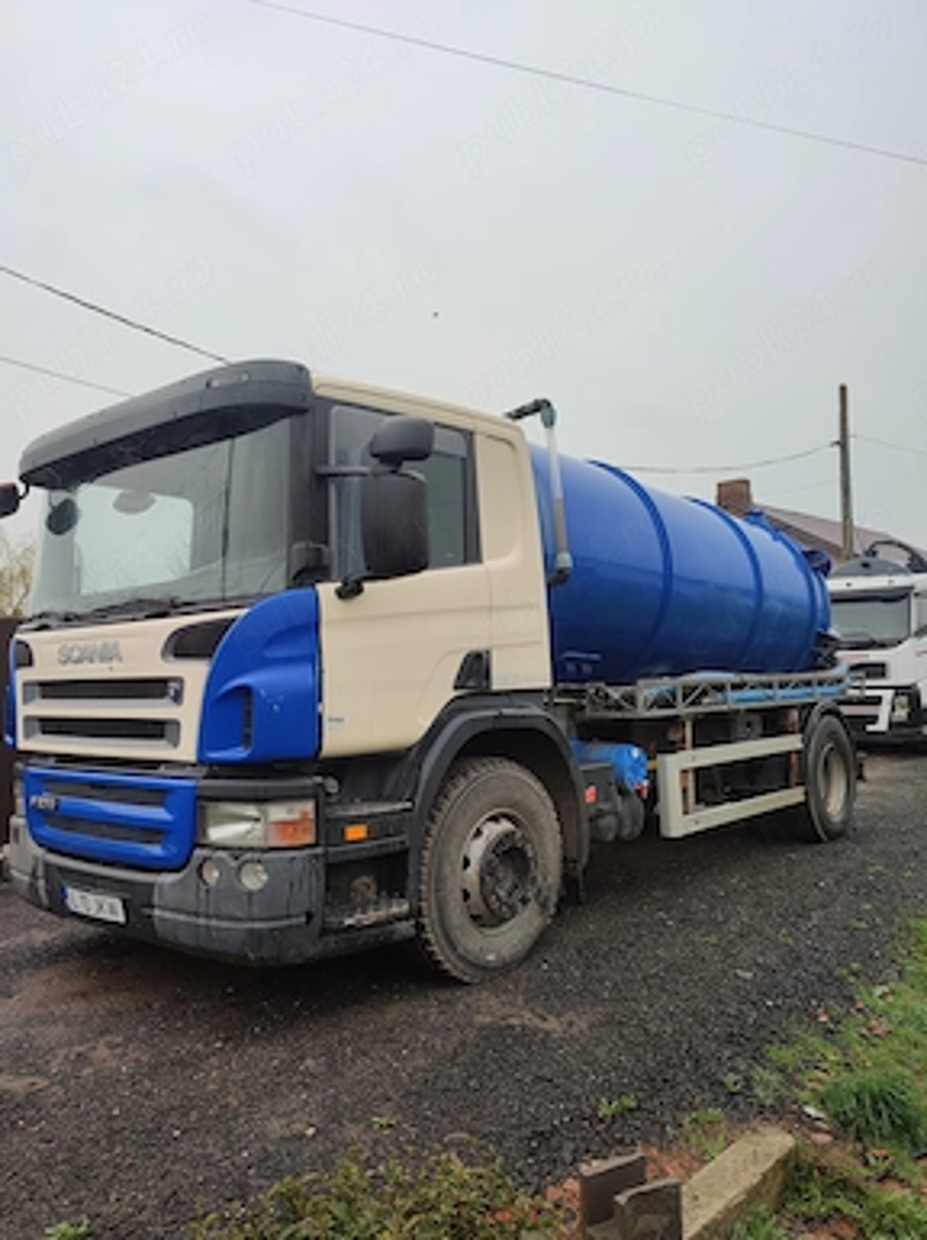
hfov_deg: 53.0
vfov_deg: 67.3
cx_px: 447
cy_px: 634
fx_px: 930
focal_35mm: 26
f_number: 1.9
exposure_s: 1/136
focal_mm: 6.04
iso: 50
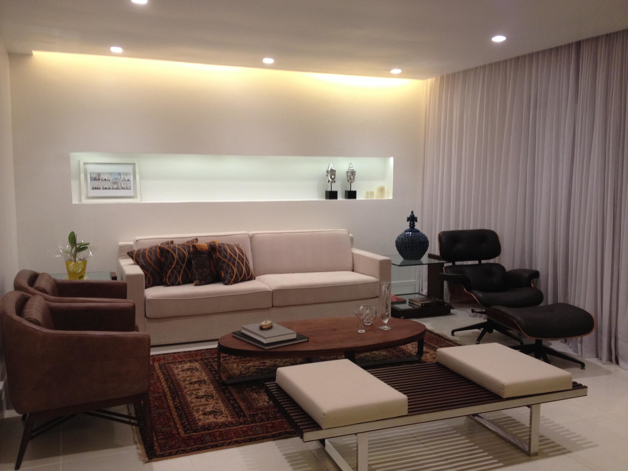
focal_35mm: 35
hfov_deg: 52.6
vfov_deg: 40.7
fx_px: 635
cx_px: 314
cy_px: 236
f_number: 2.4
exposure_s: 1/20
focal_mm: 4.28
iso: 100
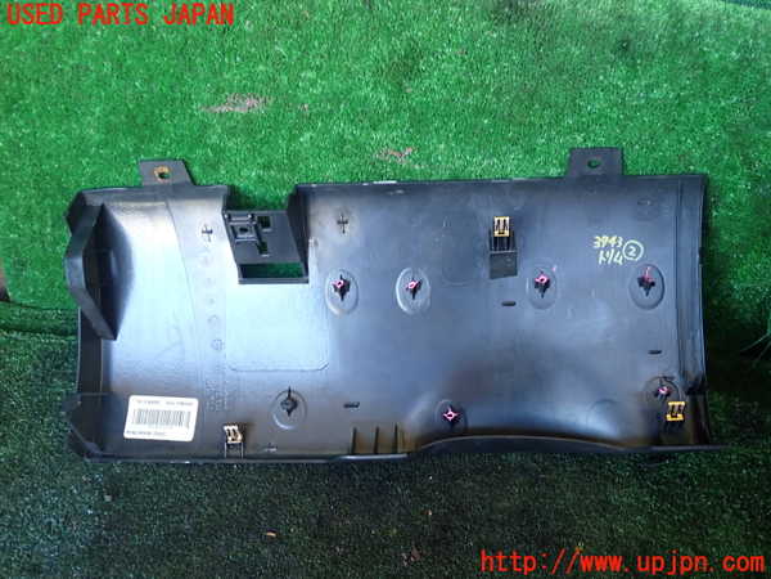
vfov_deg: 46.8
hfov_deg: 60.0
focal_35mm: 30
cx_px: 386
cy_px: 290
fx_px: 668
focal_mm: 5.4
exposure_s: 1/30
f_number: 2.3
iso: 200
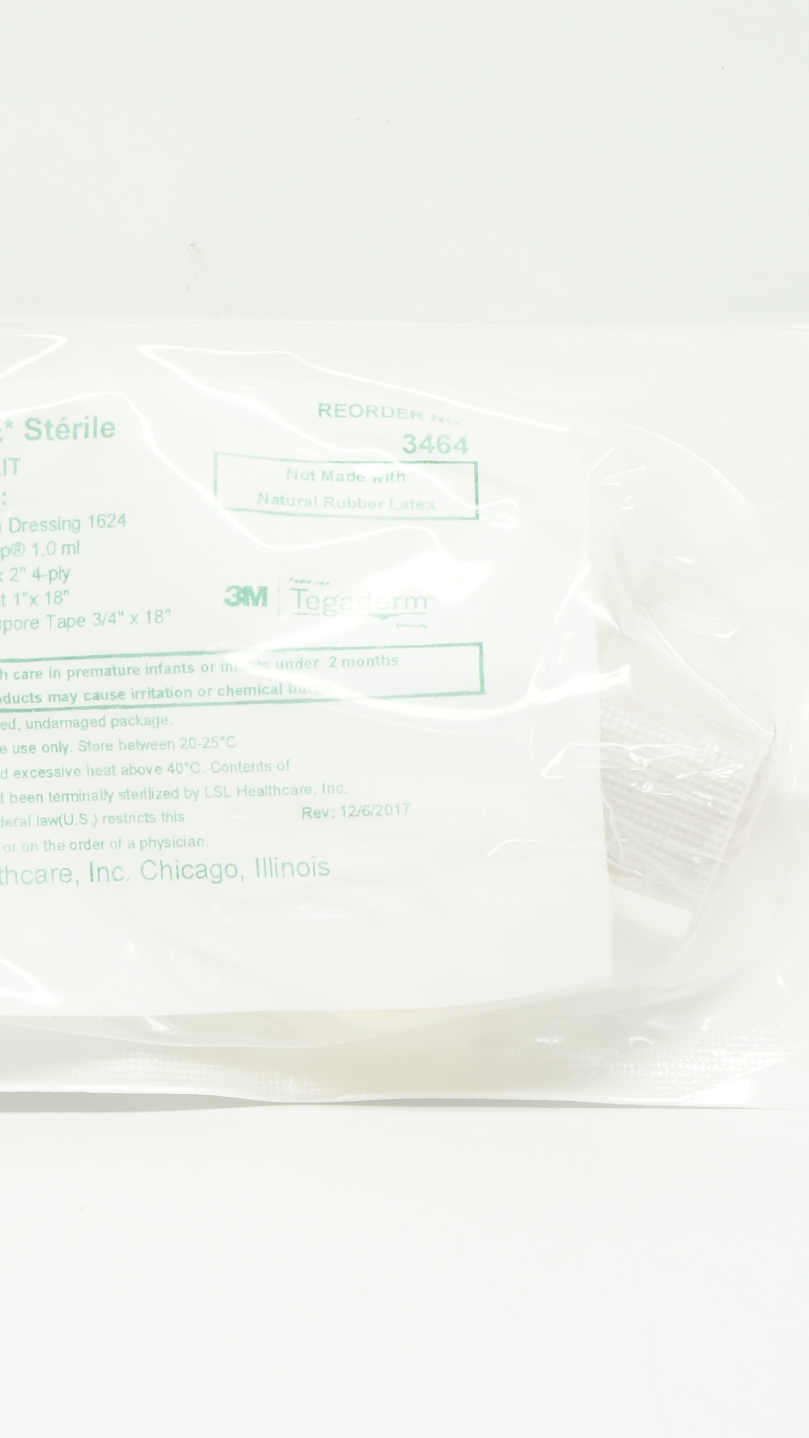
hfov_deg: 13.0
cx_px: 235
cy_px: 718
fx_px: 3539
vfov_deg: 23.0
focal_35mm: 93
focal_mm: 39
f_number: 11
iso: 400
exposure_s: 1/15
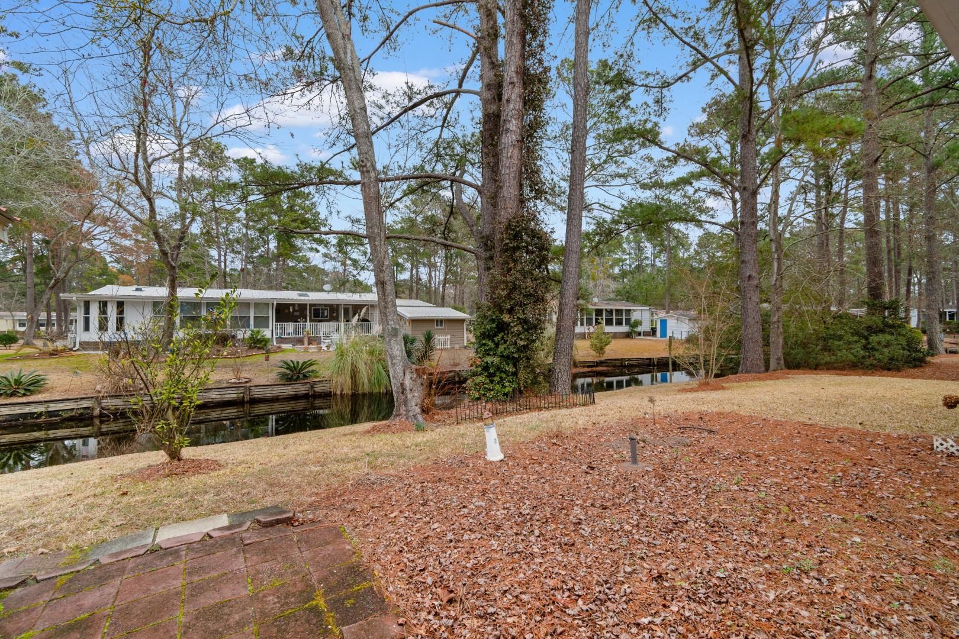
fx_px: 400
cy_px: 320
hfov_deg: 100.4
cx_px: 480
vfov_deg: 77.3
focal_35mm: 15
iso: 100
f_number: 7.1
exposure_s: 1/200
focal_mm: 10
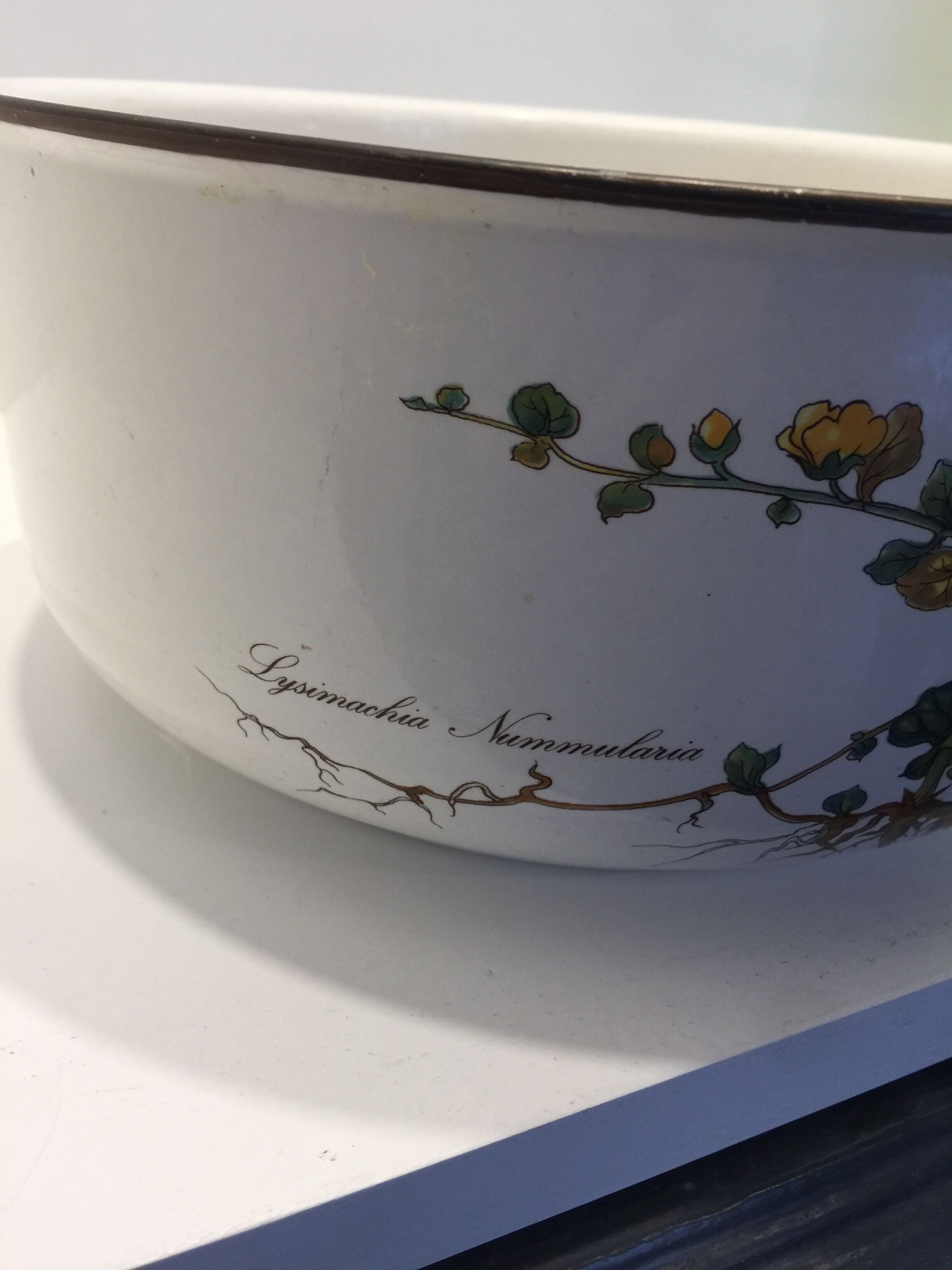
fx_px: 1063
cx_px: 476
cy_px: 635
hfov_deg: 48.2
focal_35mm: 29
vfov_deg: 61.7
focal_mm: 4.15
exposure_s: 1/33
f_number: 2.2
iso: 64
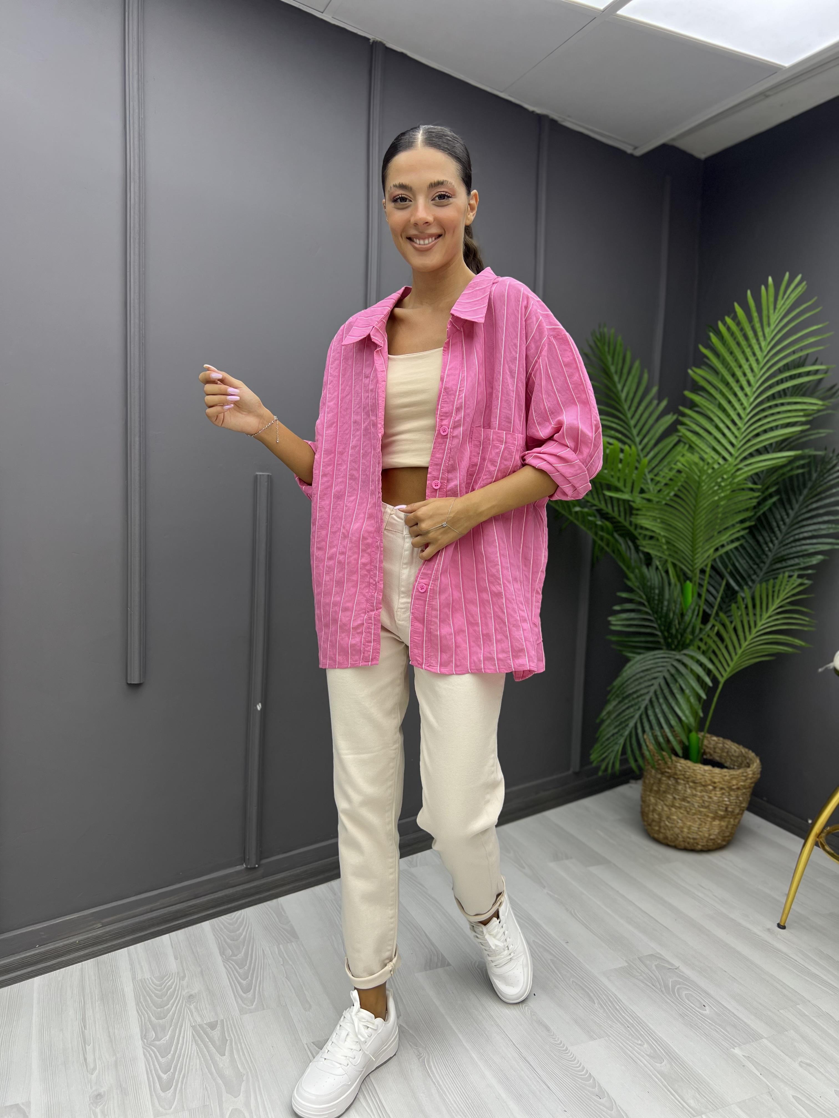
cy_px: 559
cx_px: 420
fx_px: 840
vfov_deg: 67.3
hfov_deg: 53.1
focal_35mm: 26
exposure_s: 1/256
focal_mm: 5.7
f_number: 1.5
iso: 40
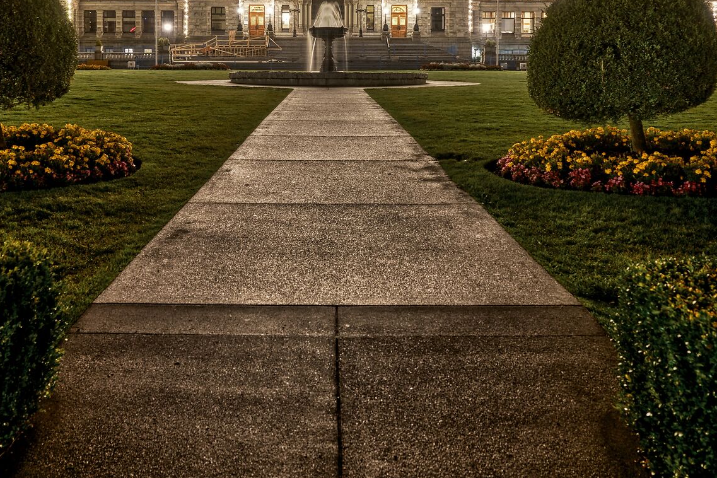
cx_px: 317
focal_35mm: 38
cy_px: 96
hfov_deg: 50.6
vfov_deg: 34.0
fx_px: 757
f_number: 5.6
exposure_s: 4
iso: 100
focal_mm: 18
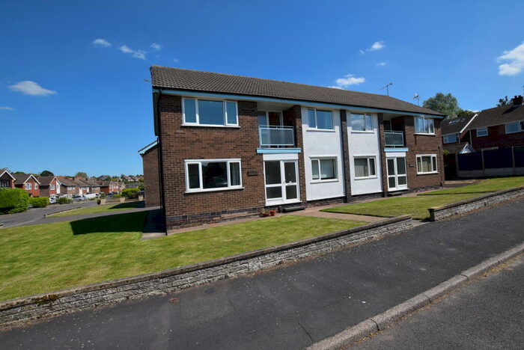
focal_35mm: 15
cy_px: 175
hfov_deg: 100.3
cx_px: 262
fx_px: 219
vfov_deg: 77.4
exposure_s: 1/400
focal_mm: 10
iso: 200
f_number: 10
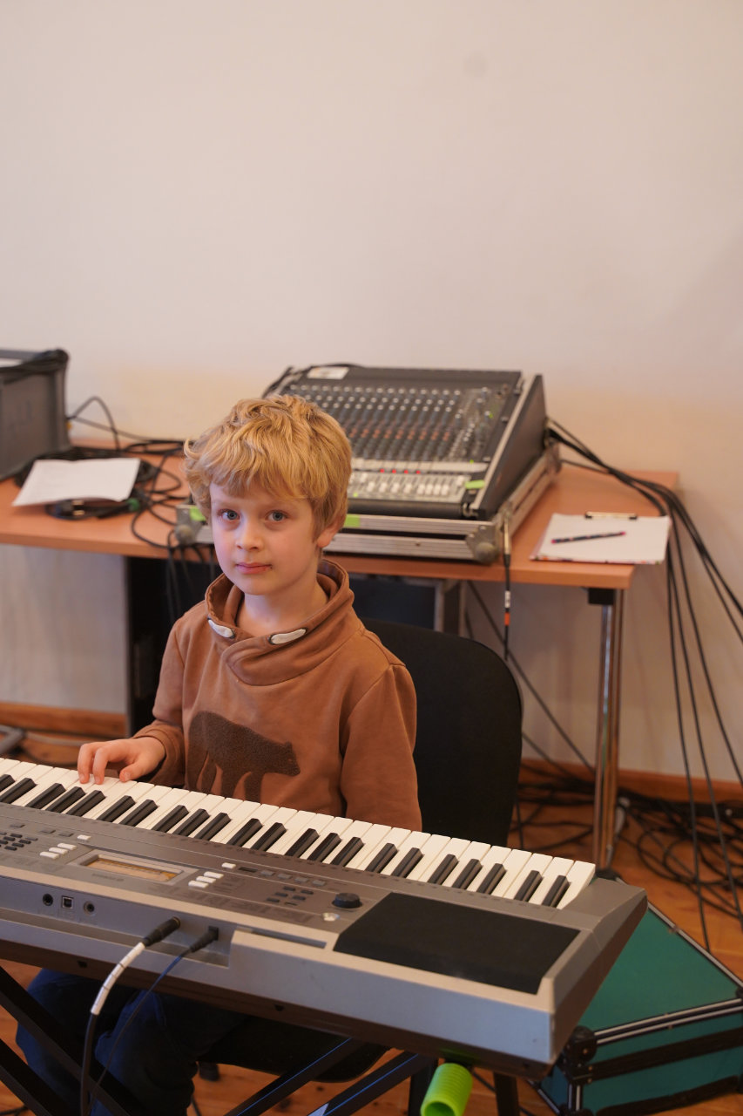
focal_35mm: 52
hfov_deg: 26.0
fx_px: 1610
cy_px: 558
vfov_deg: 38.2
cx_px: 372
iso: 2000
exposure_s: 1/160
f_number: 4
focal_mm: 52
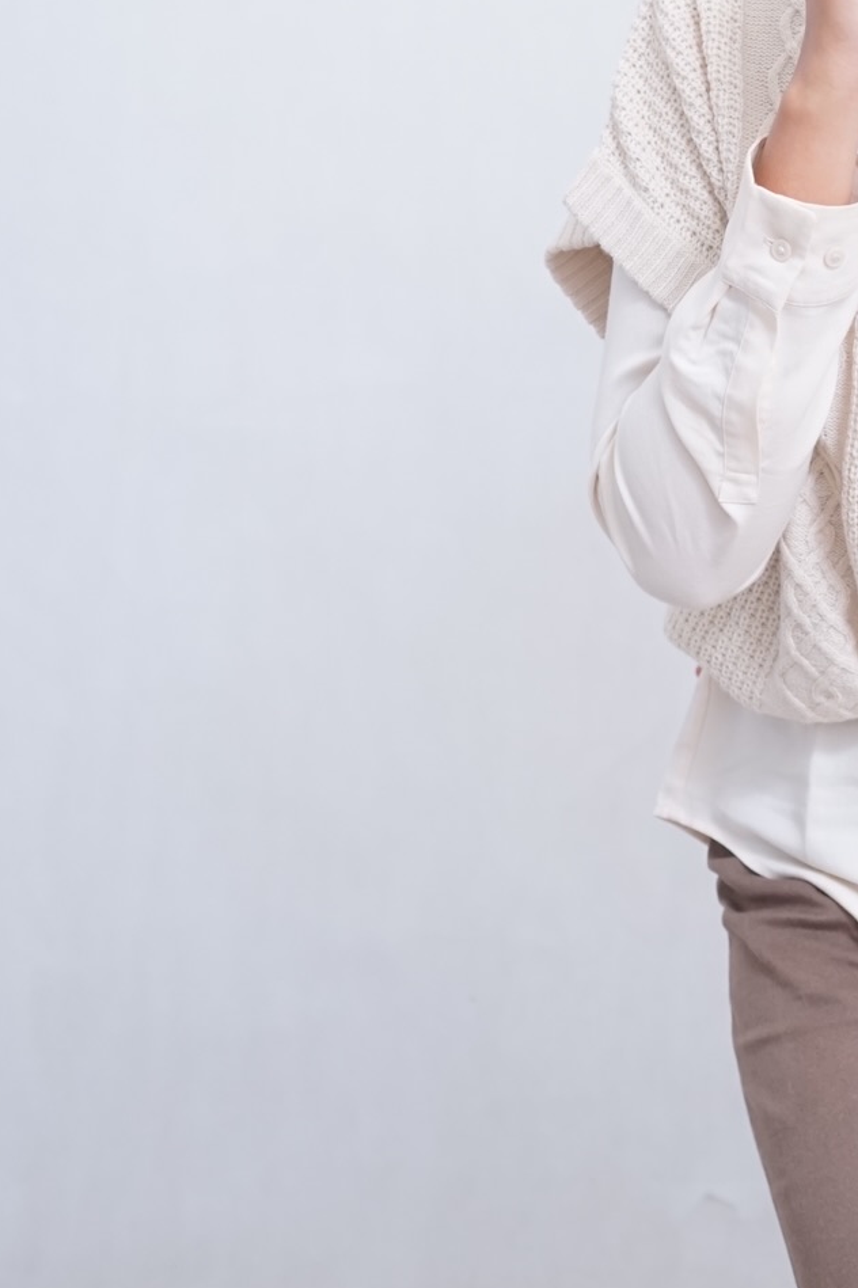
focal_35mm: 68
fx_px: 2433
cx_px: 1033
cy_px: 201
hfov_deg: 18.9
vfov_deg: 28.8
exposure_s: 1/160
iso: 800
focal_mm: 28
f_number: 4
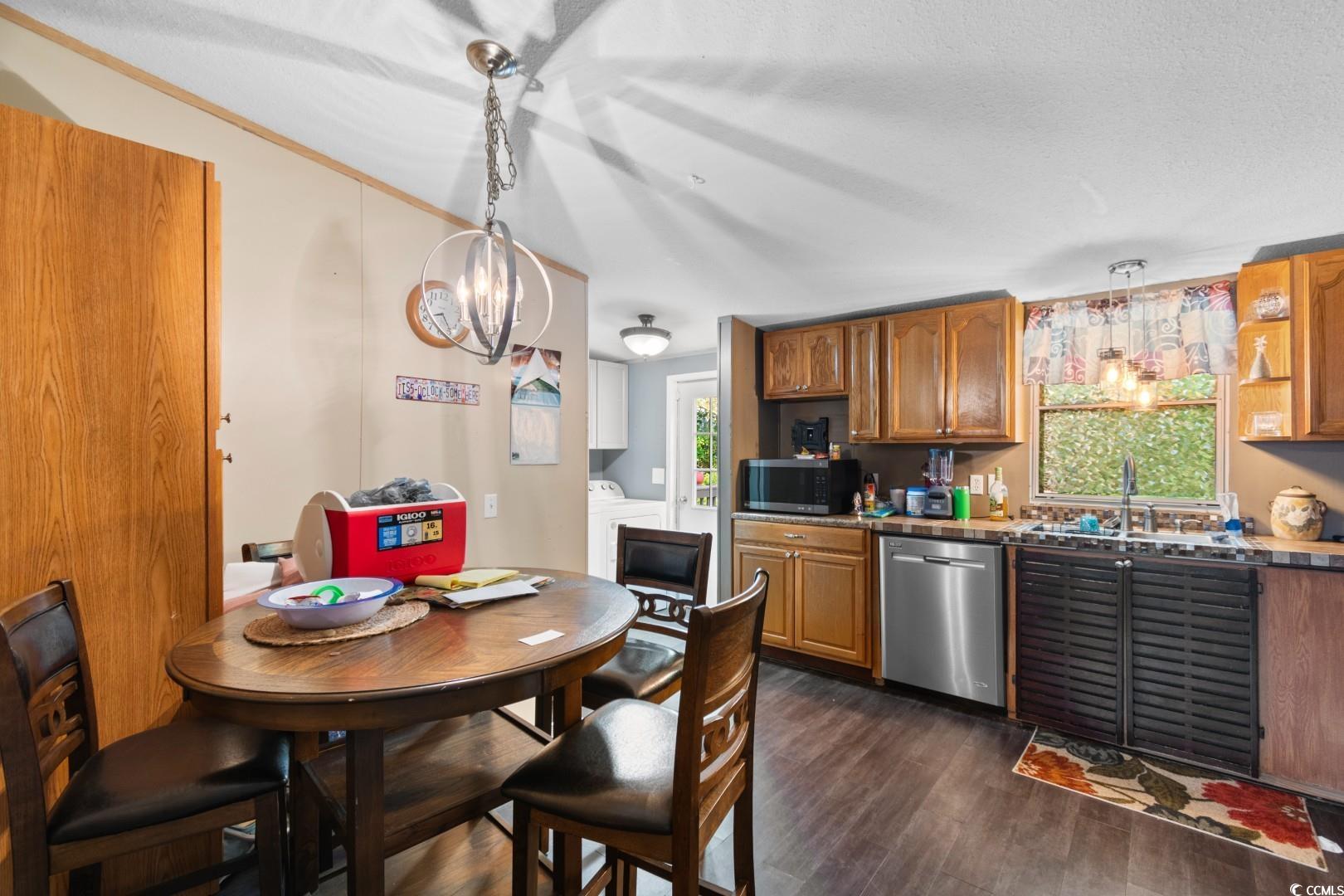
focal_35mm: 15
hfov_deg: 100.4
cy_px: 448
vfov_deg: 77.3
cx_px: 672
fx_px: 560
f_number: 4.5
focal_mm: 10
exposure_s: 8
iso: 100
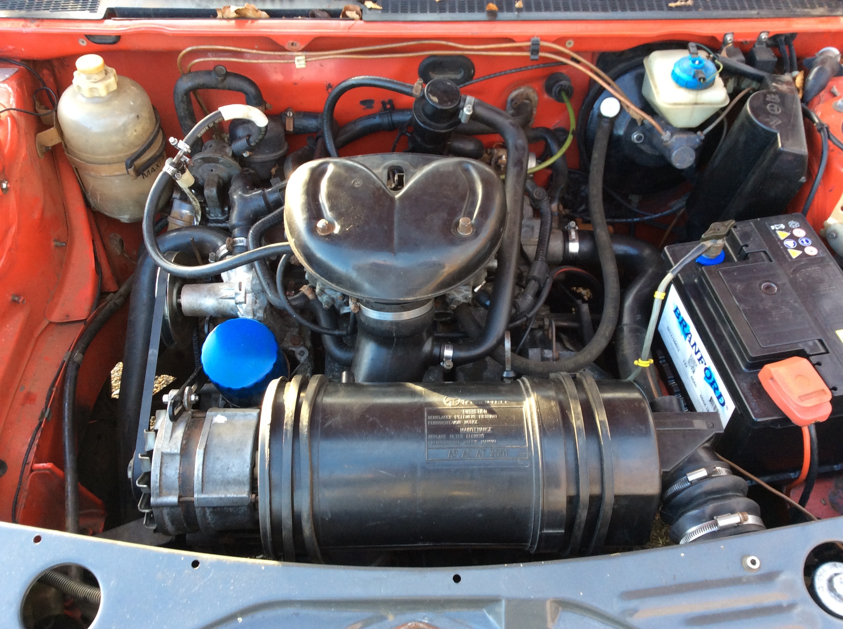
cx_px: 422
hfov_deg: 56.9
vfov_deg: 44.1
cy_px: 314
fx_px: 778
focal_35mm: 32
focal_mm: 3.3
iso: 40
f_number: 2.4
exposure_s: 1/25
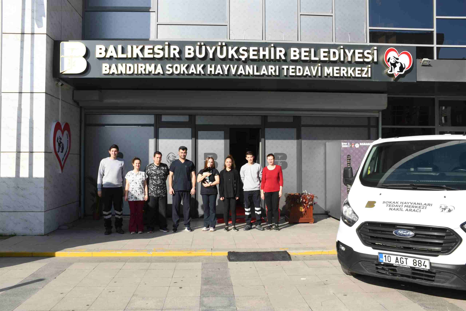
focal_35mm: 30
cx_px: 233
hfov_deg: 61.9
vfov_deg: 43.6
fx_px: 388
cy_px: 156
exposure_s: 1/160
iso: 250
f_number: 14
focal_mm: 20
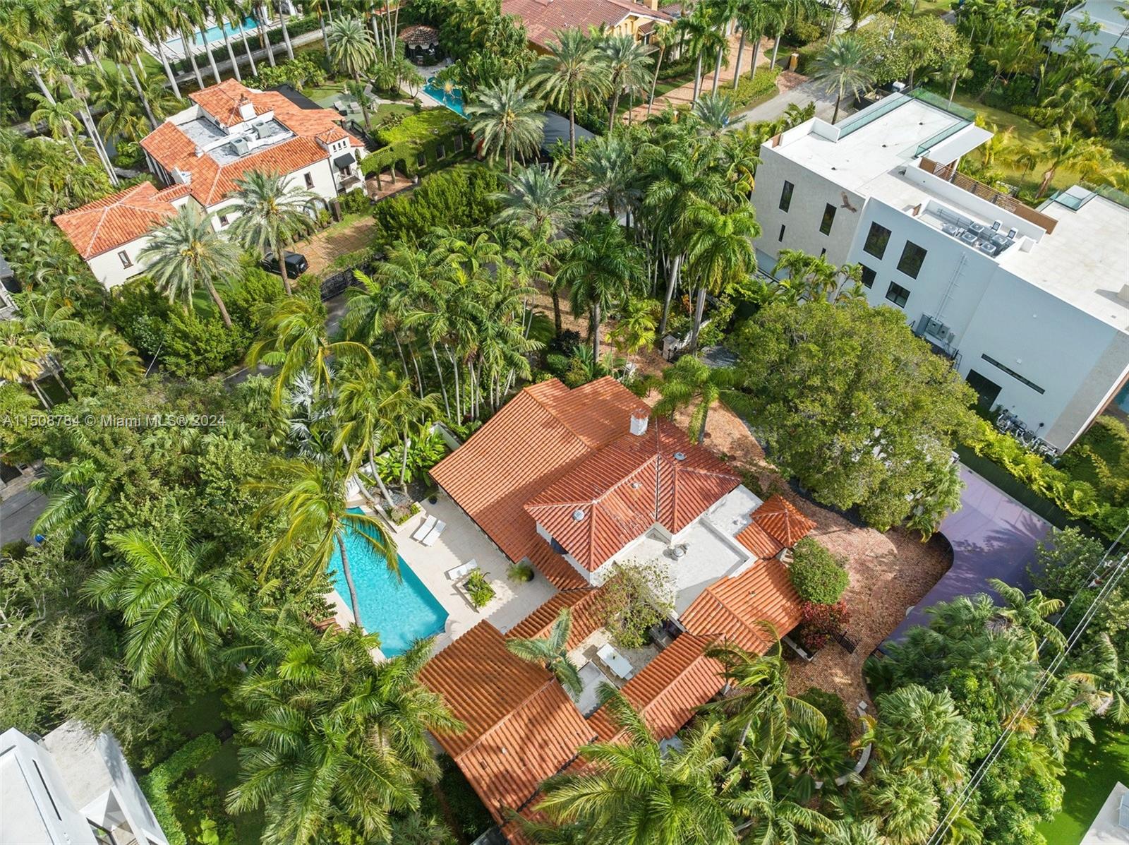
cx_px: 564
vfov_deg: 56.7
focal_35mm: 24
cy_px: 422
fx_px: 782
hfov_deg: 71.6
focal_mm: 12.29
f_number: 2.8
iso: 170
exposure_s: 1/1600
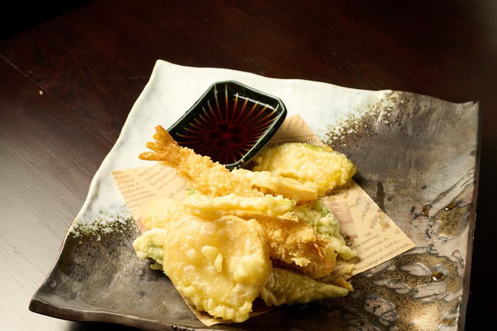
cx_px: 255
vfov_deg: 20.3
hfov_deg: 30.1
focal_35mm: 67
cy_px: 215
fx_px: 925
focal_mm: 51
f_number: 13
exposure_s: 1/15
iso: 1250
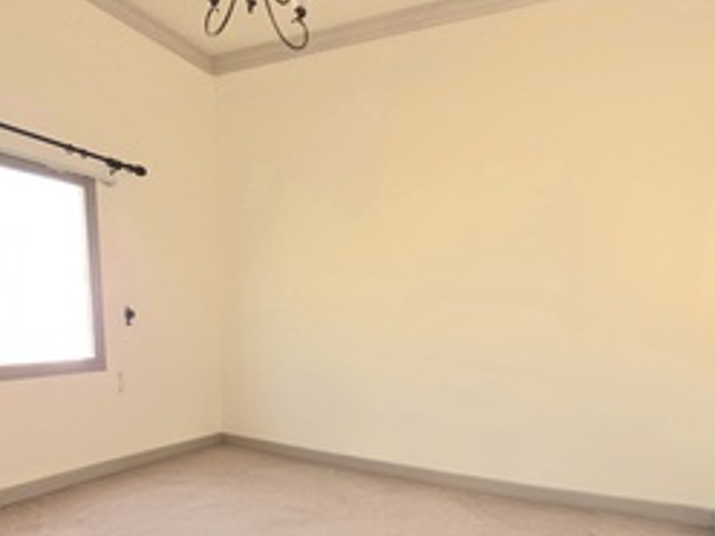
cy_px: 402
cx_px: 359
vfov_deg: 54.2
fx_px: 496
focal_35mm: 24
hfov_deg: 71.6
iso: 125
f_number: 1.9
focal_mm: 2.2
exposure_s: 1/50.3
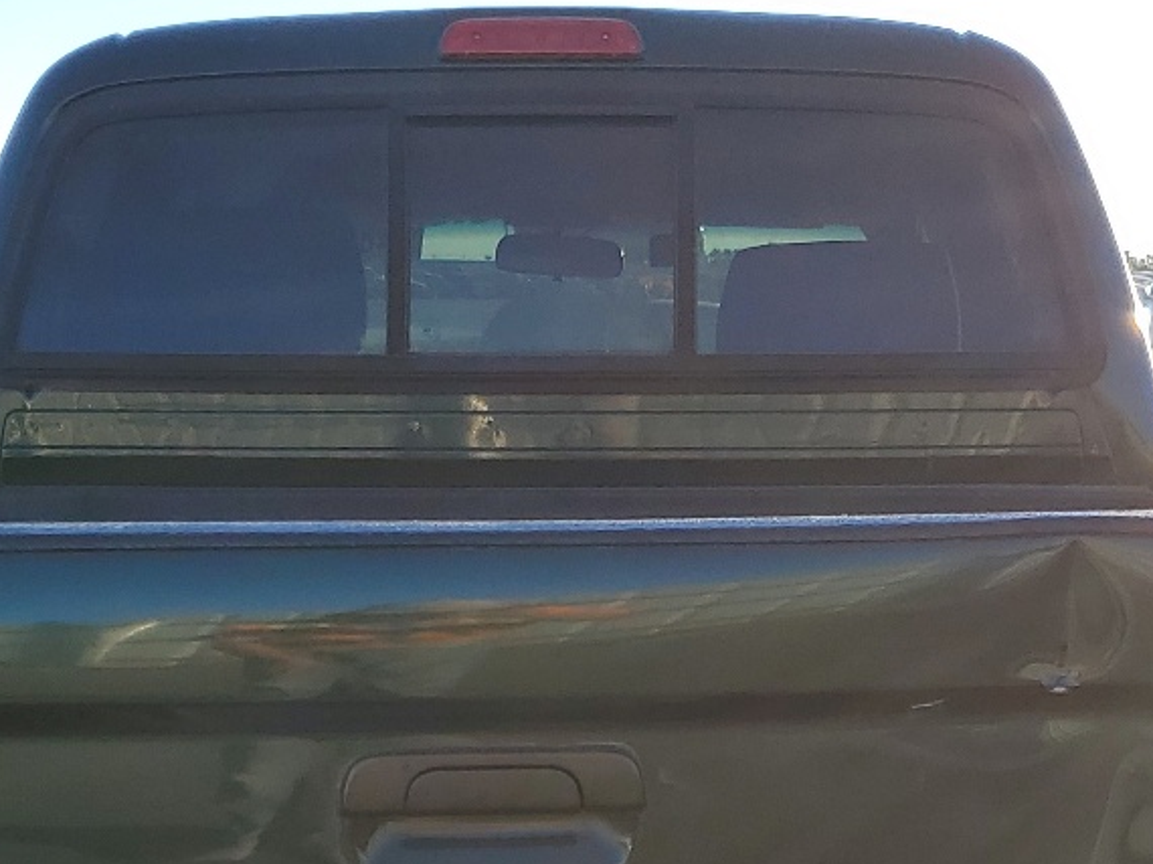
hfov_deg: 26.7
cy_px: 1022
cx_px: 550
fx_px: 2430
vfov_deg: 19.1
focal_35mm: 73
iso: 50
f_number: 1.5
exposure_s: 1/1111
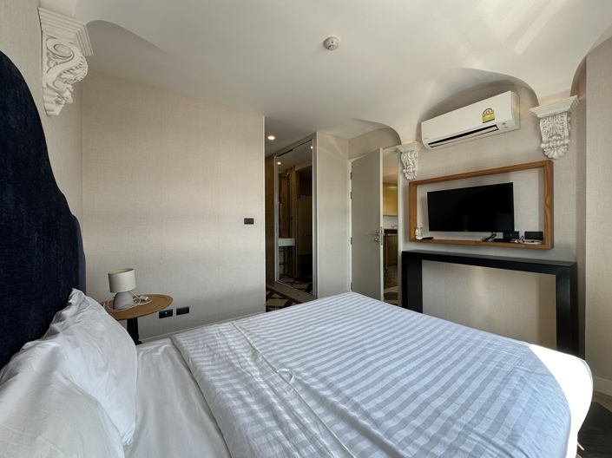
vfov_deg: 85.6
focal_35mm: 14
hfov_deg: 102.1
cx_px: 306
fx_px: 247
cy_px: 229
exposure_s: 1/99
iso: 50
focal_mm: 2.22
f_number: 2.2
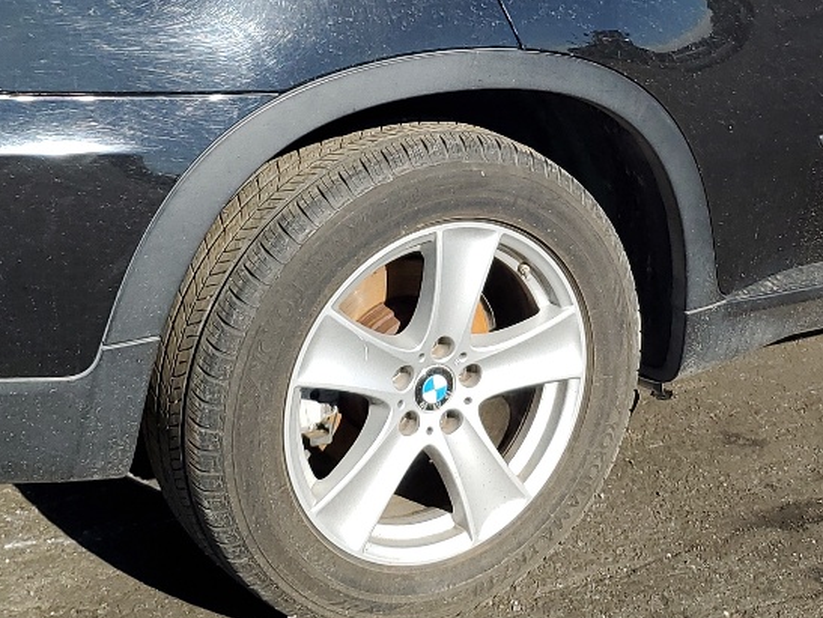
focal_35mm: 76
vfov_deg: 19.0
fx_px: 1808
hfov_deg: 25.5
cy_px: 27
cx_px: 542
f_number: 1.5
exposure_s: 1/2500
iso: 50
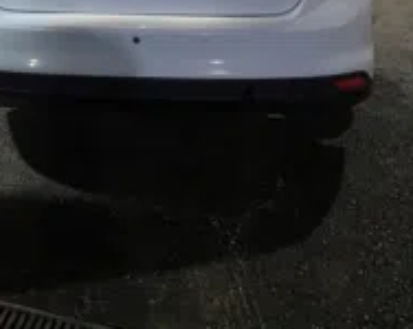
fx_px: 659
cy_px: -107
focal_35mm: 54
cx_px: 114
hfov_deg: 34.2
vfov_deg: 24.3
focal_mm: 4.25
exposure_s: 1/50
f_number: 1.8
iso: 500
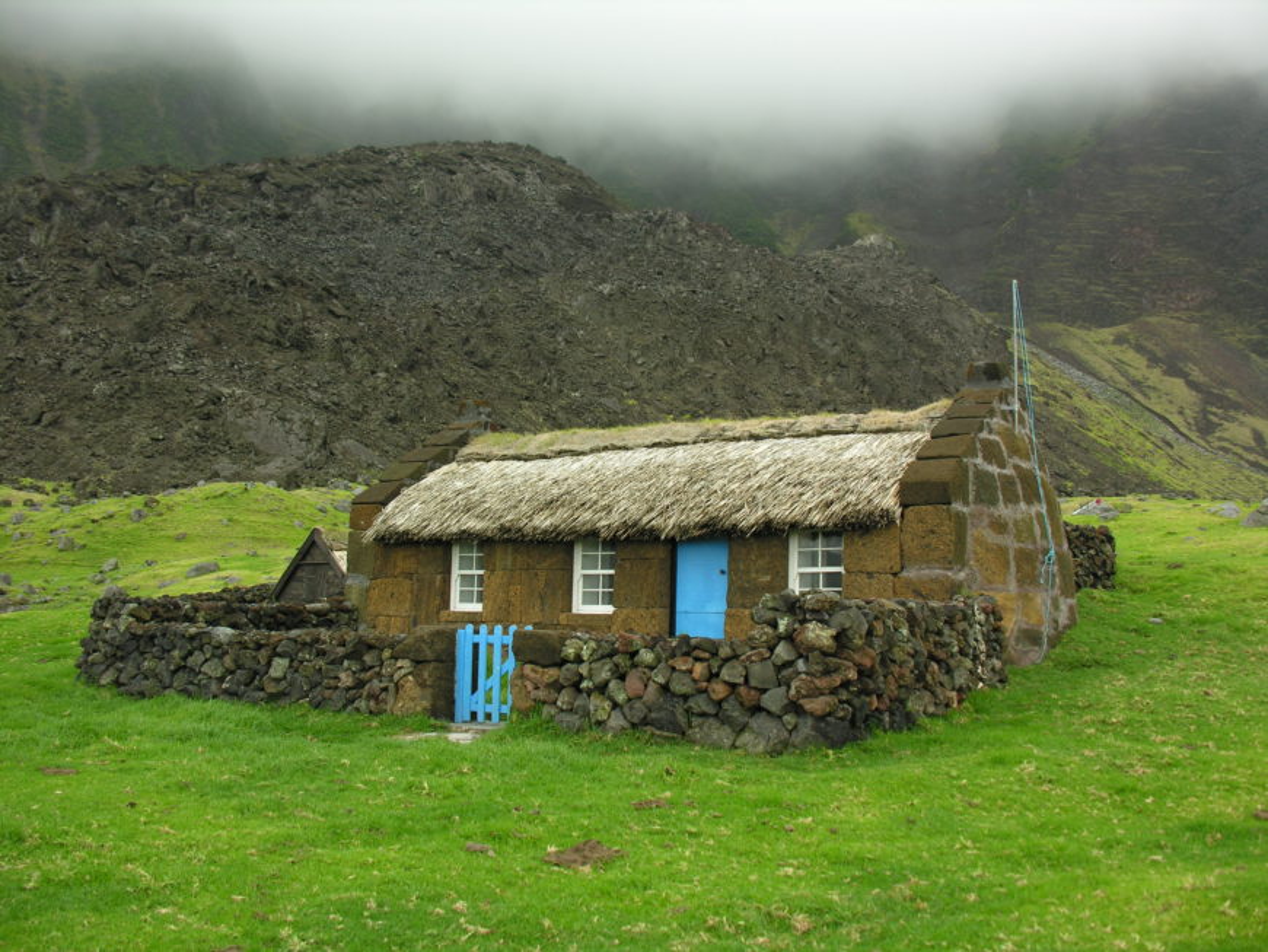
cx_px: 634
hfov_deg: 52.6
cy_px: 476
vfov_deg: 40.7
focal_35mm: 35
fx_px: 1282
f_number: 2.8
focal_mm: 8.9
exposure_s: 1/60.6
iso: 50
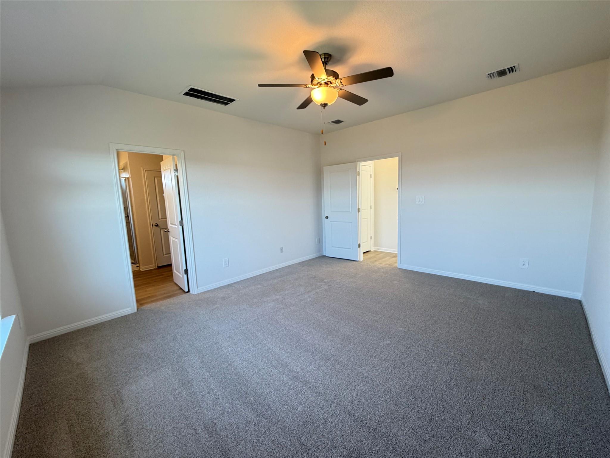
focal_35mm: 14
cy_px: 229
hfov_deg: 102.1
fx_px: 247
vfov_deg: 85.7
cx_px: 305
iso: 200
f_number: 2.2
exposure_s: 1/60
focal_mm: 2.22
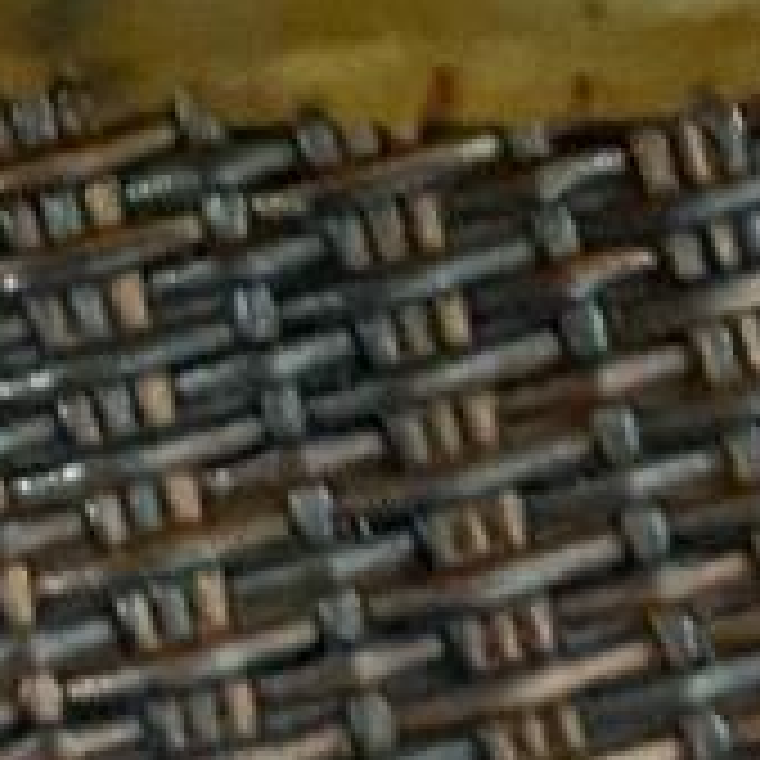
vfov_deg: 7.0
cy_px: -490
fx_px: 6086
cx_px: -351
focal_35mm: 245
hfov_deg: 7.0
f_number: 1.8
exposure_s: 1/33
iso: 500
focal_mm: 4.25
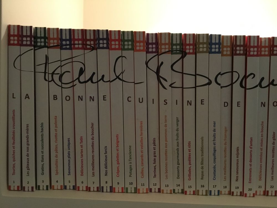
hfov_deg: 58.4
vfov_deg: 45.4
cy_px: 104
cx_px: 138
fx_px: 248
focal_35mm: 31
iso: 250
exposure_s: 1/33
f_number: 2.4
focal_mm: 3.3
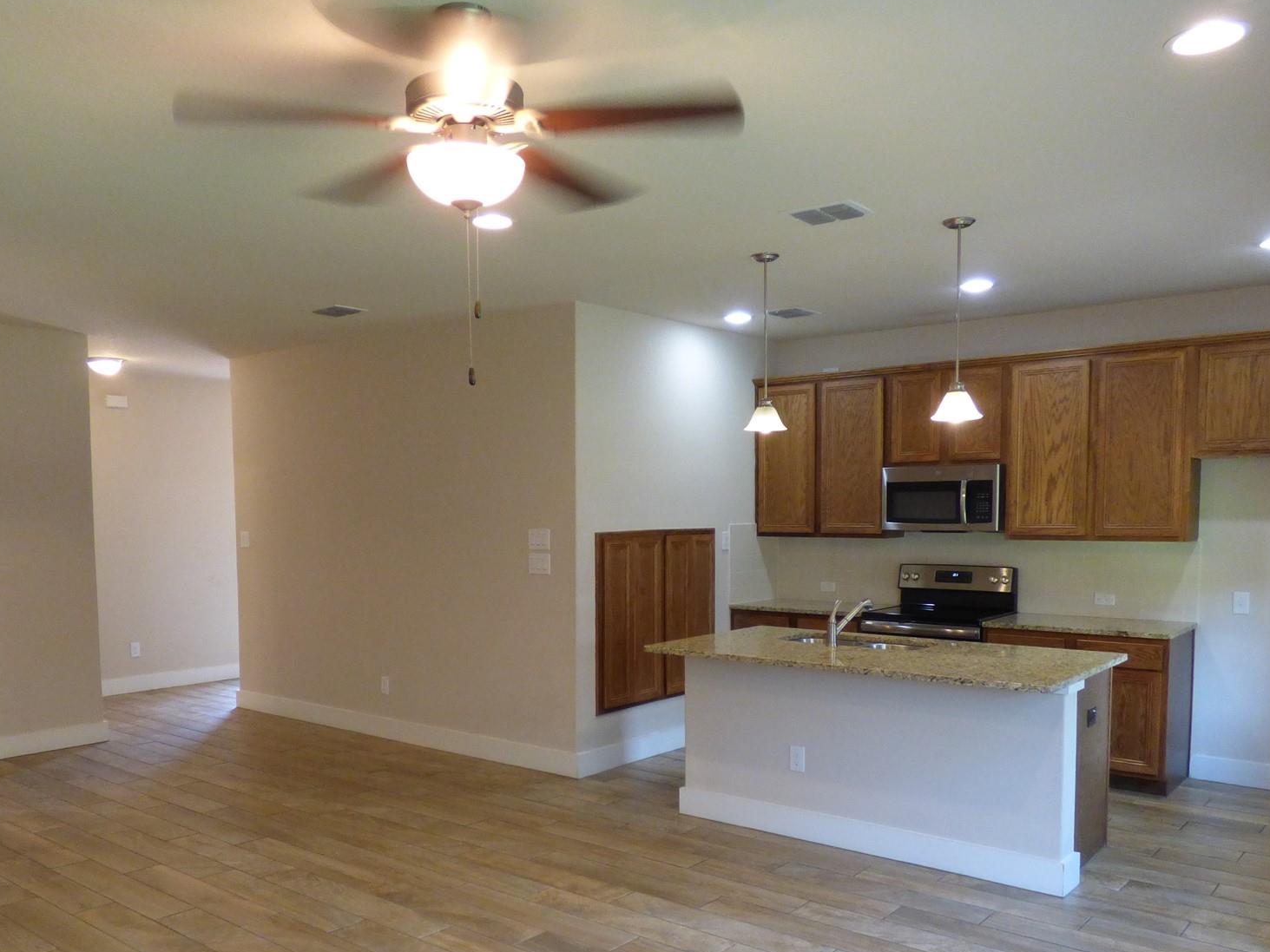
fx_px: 1027
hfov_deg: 63.4
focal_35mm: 28
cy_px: 597
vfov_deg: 49.2
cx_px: 597
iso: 400
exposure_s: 1/50
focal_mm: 3.58
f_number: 2.8
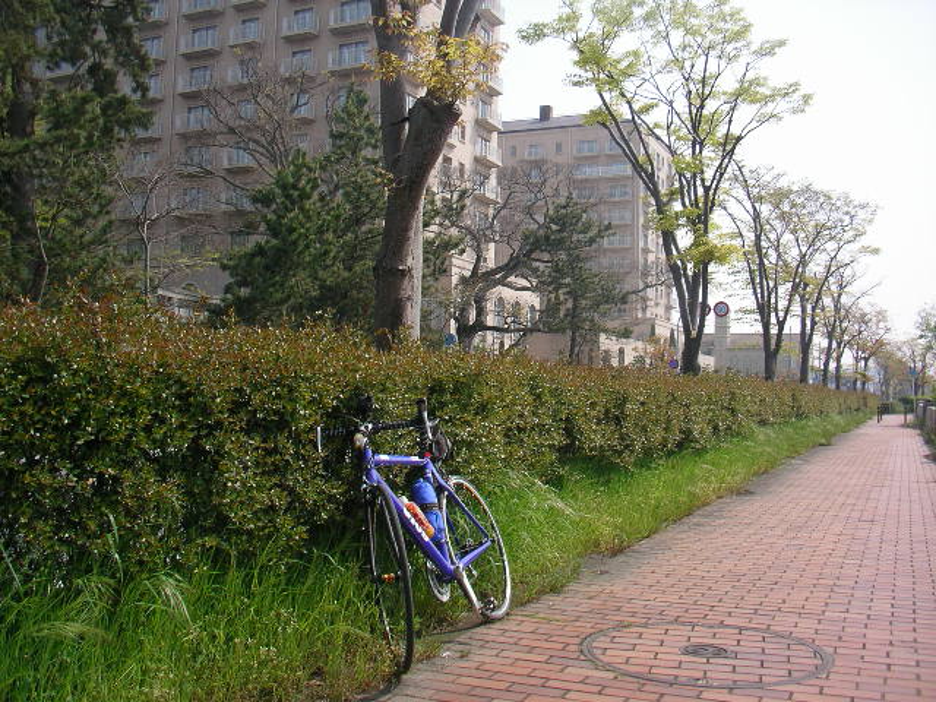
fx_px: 1000
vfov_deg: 38.7
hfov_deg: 50.1
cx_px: 468
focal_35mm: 37
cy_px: 351
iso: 50
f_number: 2.8
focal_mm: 5.7
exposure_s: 1/400
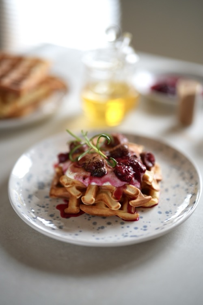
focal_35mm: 50
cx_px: 102
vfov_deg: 39.6
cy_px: 152
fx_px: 423
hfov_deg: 27.0
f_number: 1.2
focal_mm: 50
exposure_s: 1/50
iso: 500
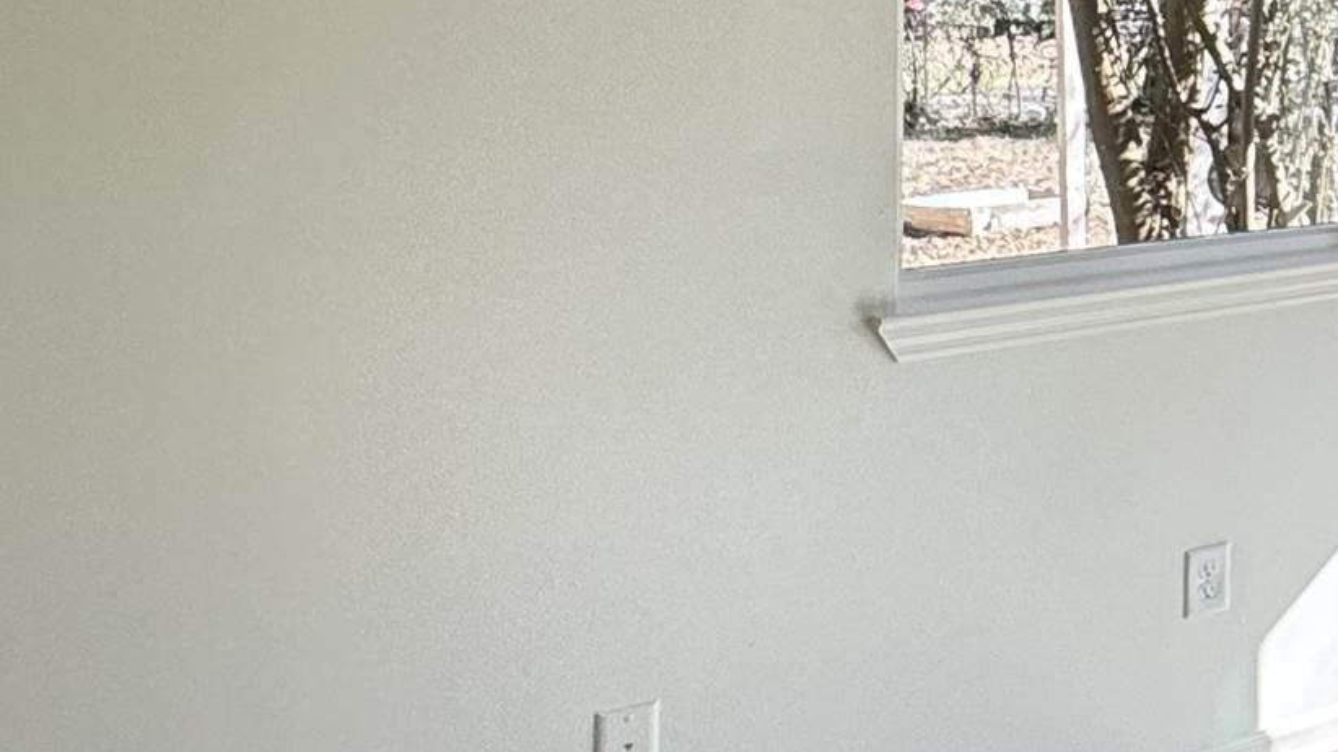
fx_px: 2022
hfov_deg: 23.3
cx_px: 2292
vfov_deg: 20.4
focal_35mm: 57
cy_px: -15
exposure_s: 1/123
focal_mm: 2.22
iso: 40
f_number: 2.2
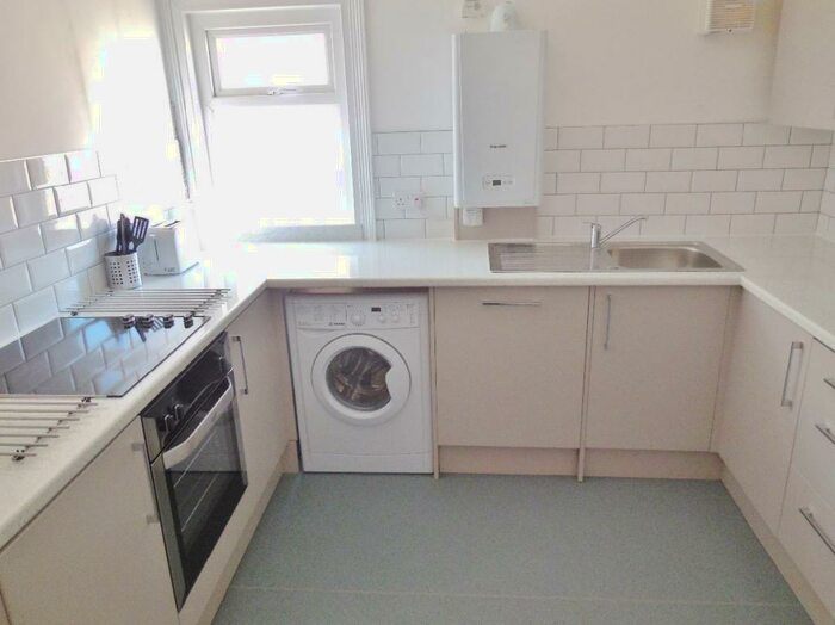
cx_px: 418
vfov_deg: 54.8
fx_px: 603
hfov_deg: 69.4
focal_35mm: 25
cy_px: 312
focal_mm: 4.5
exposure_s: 1/30
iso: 280
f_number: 3.1
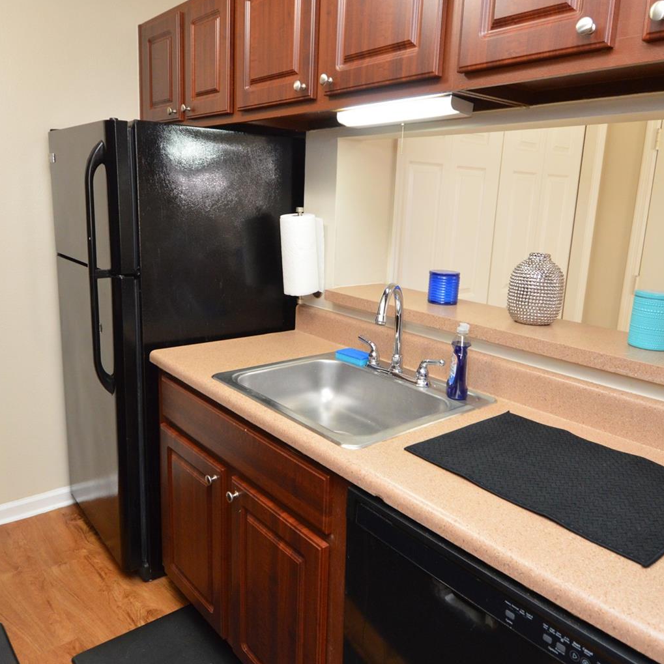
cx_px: 309
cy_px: 322
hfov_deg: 65.0
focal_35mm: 24
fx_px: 521
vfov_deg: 65.0
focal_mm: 12
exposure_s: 1/60
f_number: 4
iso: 800
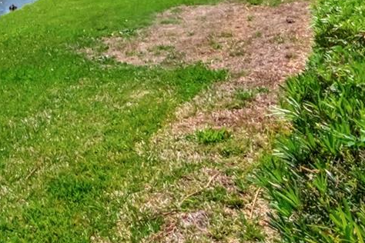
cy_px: -92
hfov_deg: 30.3
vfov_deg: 21.5
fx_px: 565
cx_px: -77
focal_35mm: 56
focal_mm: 11
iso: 1000
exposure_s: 1/800
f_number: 16
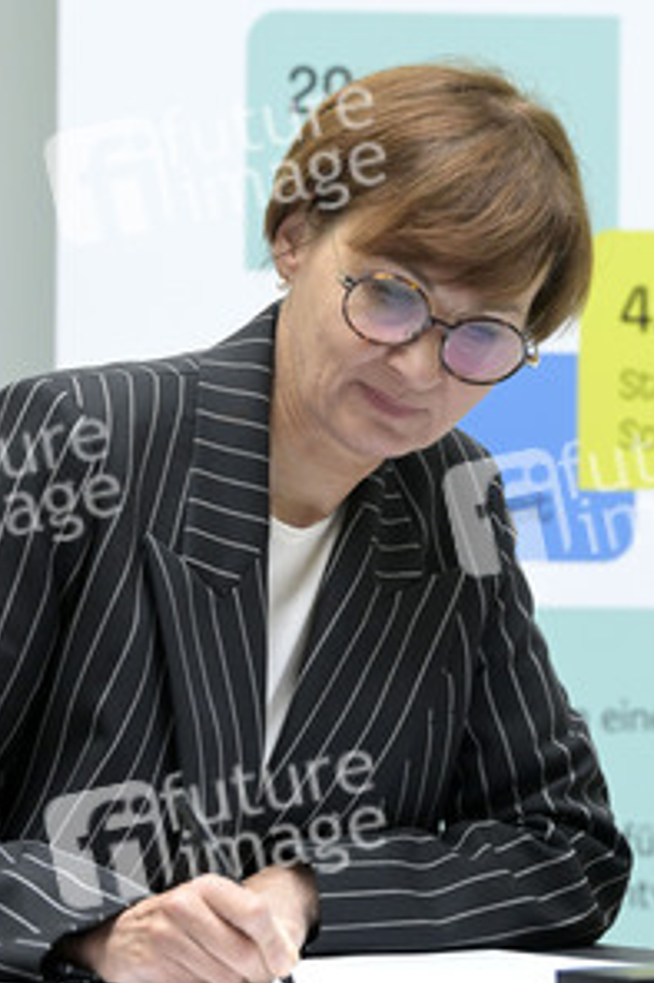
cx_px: 312
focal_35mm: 169
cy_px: 332
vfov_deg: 12.2
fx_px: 4610
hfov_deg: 8.1
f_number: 5
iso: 4000
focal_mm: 125
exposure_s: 1/500
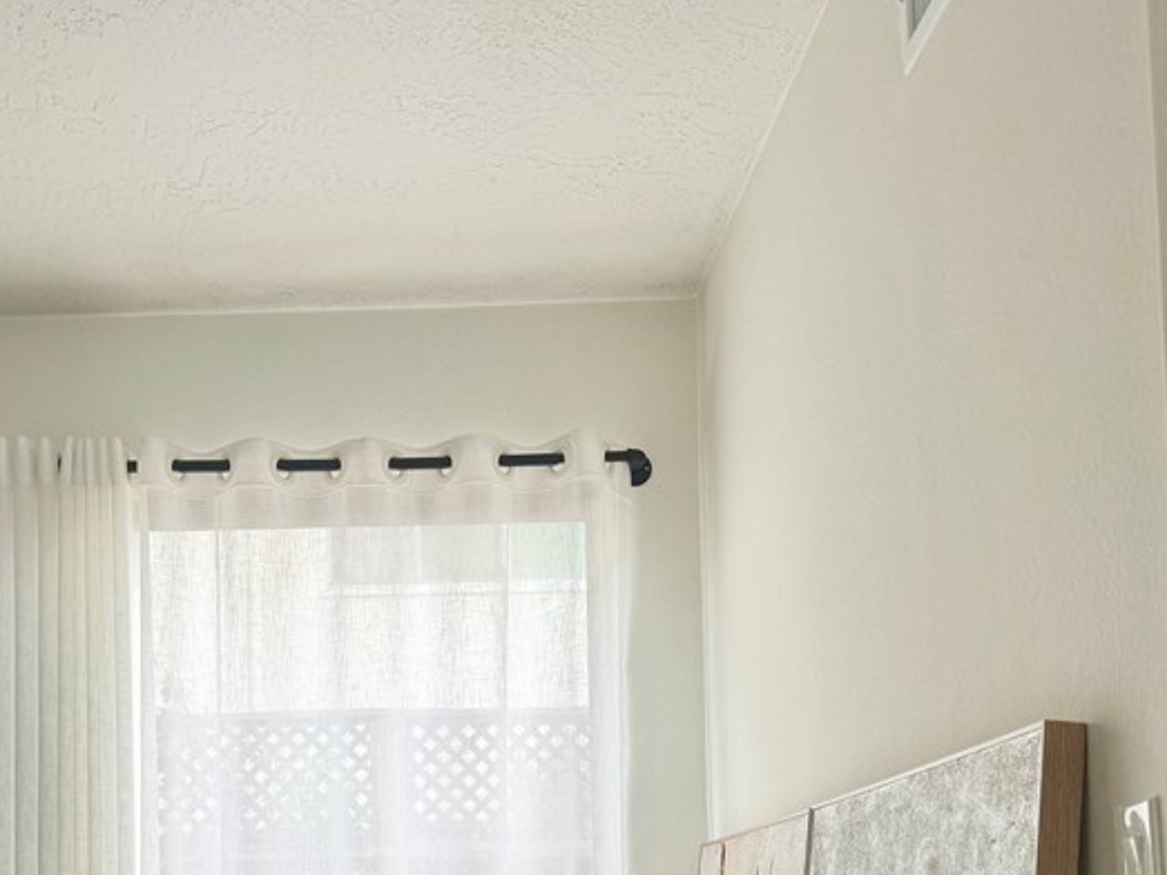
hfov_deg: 39.9
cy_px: 833
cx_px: 382
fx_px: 1584
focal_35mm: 47
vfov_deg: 29.3
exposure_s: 1/121
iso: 80
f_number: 1.78
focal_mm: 6.76
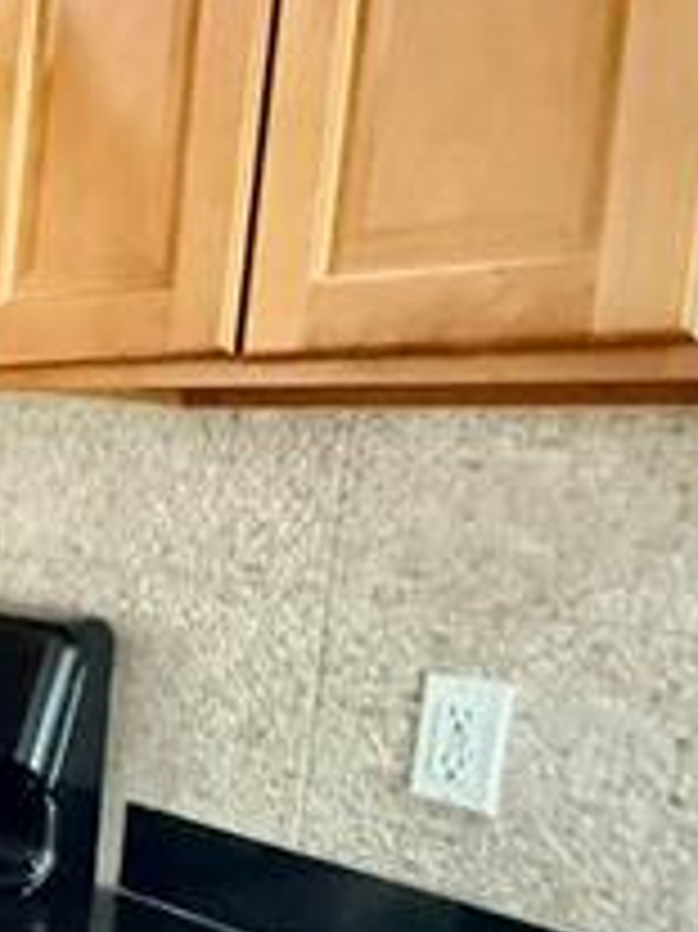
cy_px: 594
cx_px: -558
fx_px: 1399
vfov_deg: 36.6
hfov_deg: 20.2
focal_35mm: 52
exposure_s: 1/20
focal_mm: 2.22
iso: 2500
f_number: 2.2
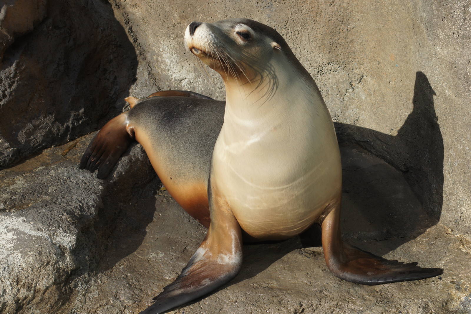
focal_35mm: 150
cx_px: 236
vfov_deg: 9.1
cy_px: 157
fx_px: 1961
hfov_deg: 13.7
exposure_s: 1/320
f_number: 8
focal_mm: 100
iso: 200
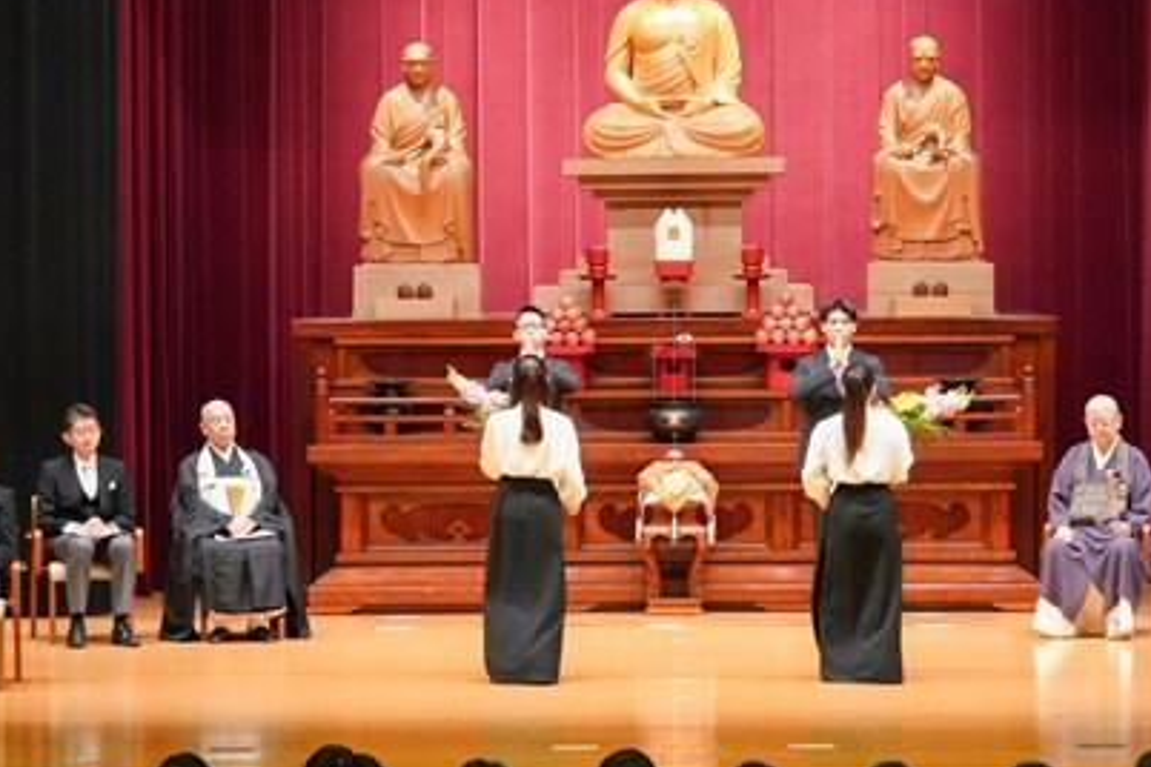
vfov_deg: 9.0
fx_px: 4891
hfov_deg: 13.4
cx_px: 656
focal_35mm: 153
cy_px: 351
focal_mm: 82
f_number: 5
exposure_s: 1/125
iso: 6400
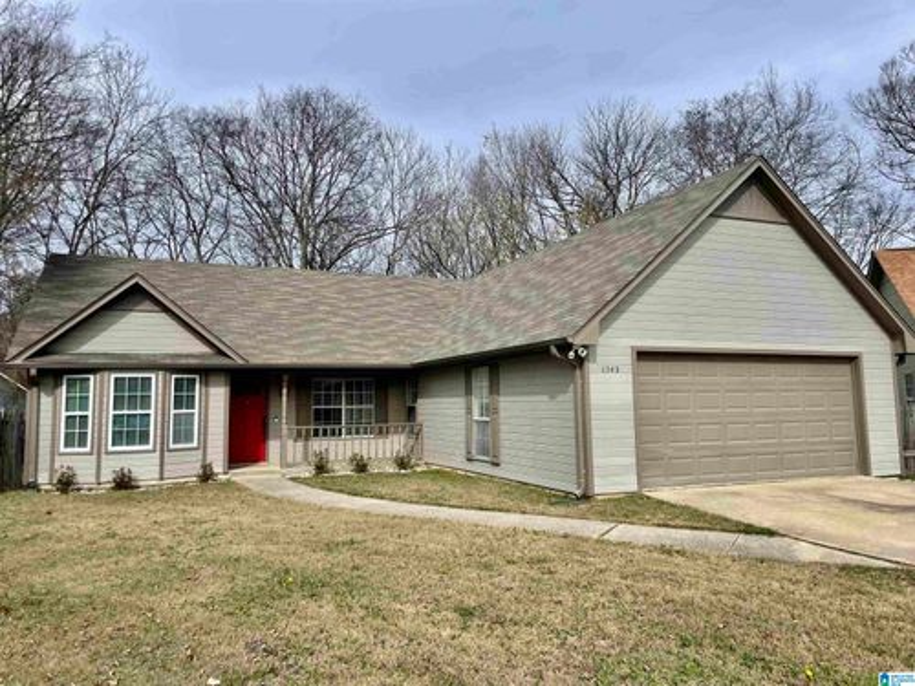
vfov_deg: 53.1
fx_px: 687
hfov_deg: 67.3
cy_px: 343
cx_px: 458
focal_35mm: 26
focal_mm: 4.2
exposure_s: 1/2747
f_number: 1.6
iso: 32
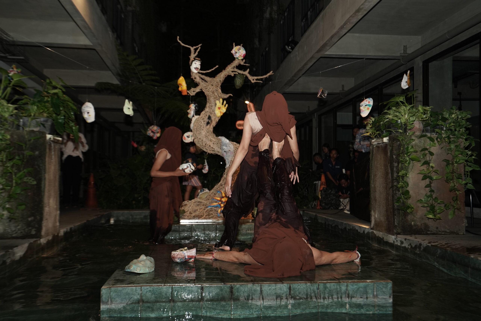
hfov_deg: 54.4
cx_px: 240
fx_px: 468
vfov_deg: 37.9
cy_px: 160
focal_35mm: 35
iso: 1000
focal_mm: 35
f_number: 4
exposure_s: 1/250
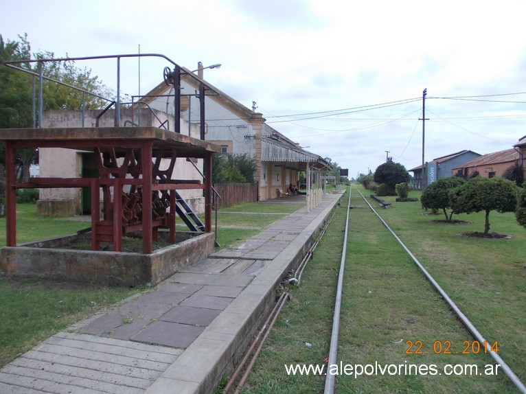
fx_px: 425
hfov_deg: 63.5
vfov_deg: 49.7
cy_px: 197
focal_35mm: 28
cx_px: 263
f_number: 5.4
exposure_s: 1/320
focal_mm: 4
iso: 80
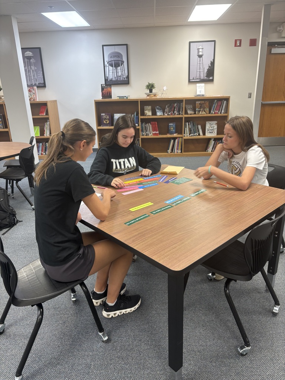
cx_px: 142
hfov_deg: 53.1
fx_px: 285
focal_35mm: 26
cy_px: 190
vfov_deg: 67.3
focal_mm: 5.96
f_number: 1.6
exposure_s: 1/60
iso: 80
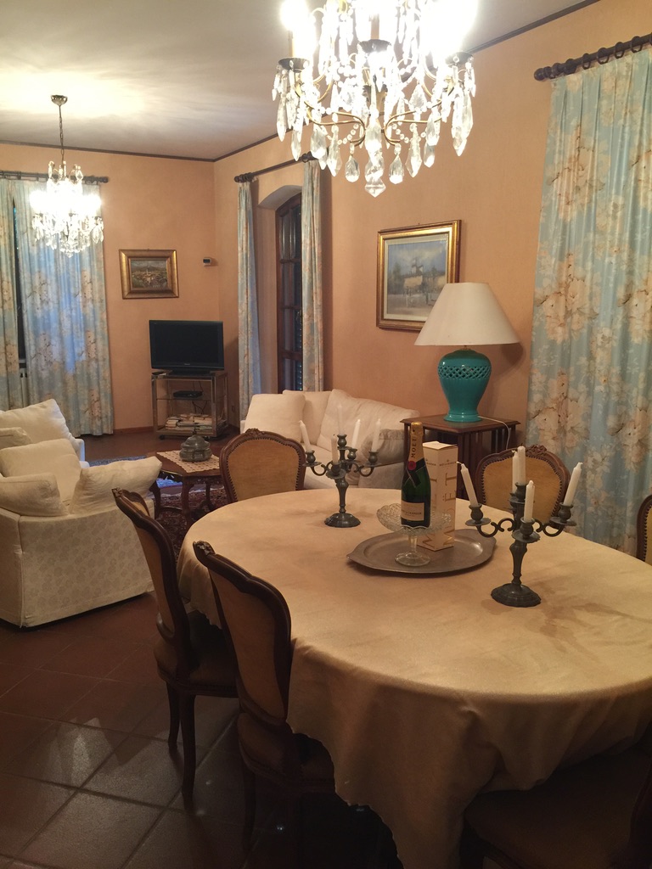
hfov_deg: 48.2
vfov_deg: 61.7
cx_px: 326
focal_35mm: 29
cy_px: 434
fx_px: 728
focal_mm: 4.15
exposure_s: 1/10
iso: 100
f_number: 2.2
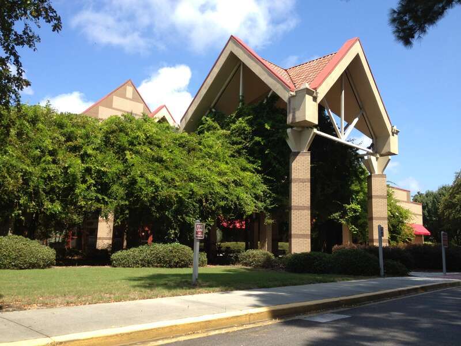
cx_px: 230
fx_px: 466
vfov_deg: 40.7
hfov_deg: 52.6
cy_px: 173
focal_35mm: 35
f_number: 2.4
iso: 64
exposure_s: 1/920
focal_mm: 4.28
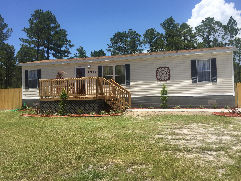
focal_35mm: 30
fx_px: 209
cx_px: 122
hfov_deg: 60.0
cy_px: 89
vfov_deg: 46.8
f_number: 2.2
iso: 32
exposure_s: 1/2083
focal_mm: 4.15
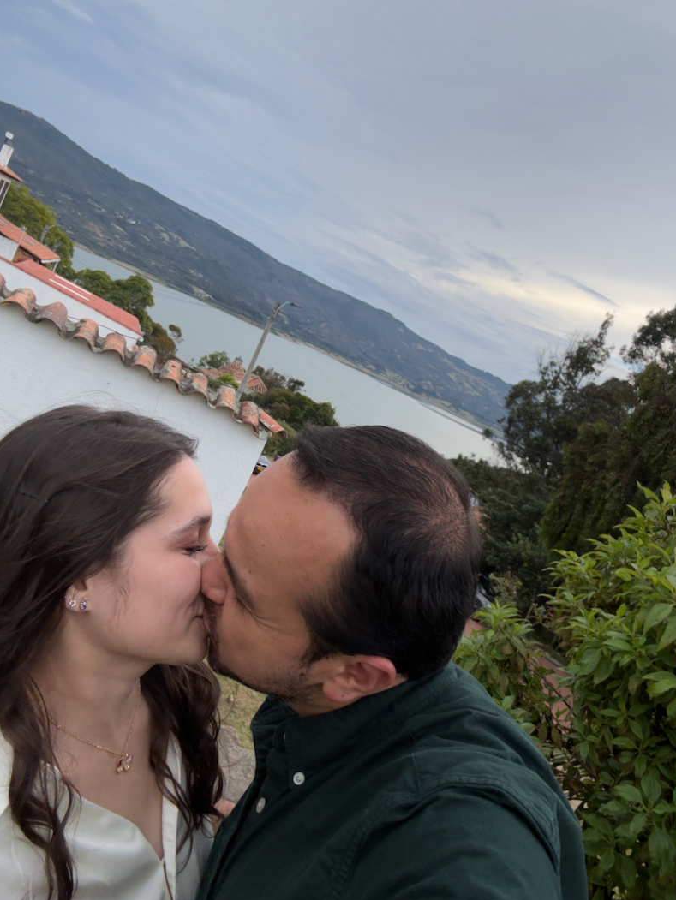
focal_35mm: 28
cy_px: 424
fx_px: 729
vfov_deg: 63.4
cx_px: 381
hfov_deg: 49.6
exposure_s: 1/885
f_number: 1.9
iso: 40
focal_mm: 2.69
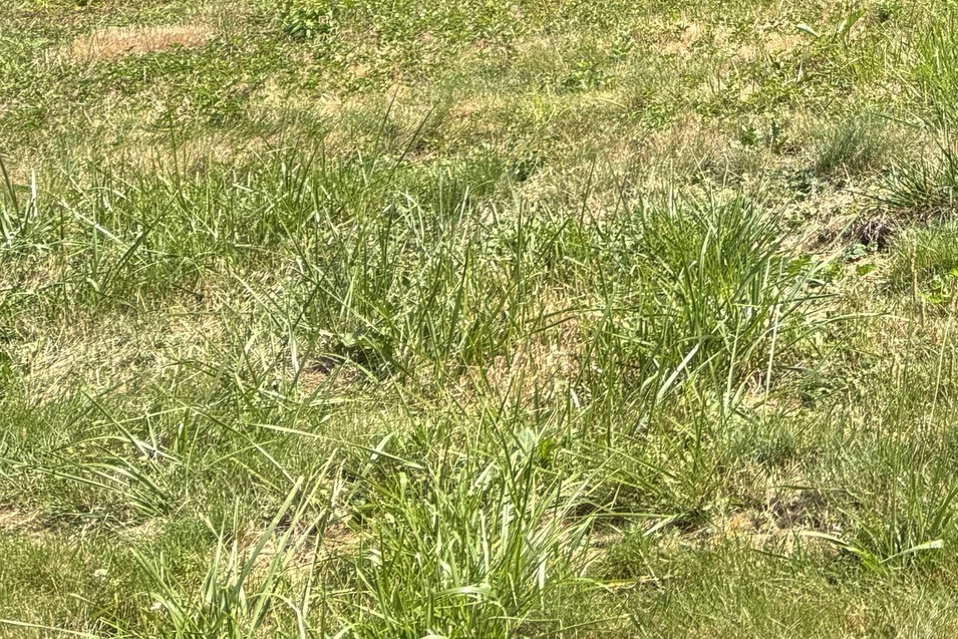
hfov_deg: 20.0
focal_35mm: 87
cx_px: 1467
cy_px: -476
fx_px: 2315
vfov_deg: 14.1
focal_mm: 5.96
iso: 50
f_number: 1.6
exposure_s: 1/1437
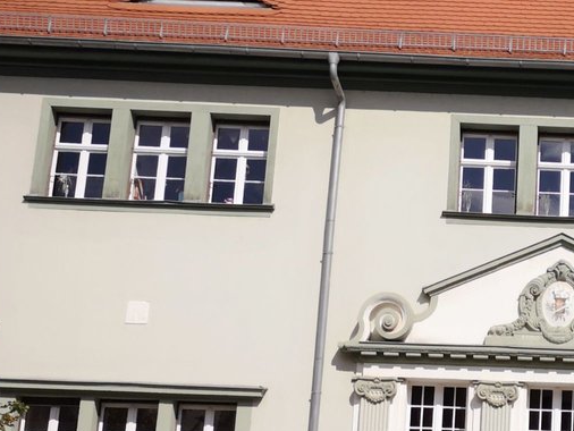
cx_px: 574
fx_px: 1062
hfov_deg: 28.4
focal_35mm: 64
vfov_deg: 22.9
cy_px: 202
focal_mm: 3.95
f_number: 1.8
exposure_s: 1/4464
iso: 50
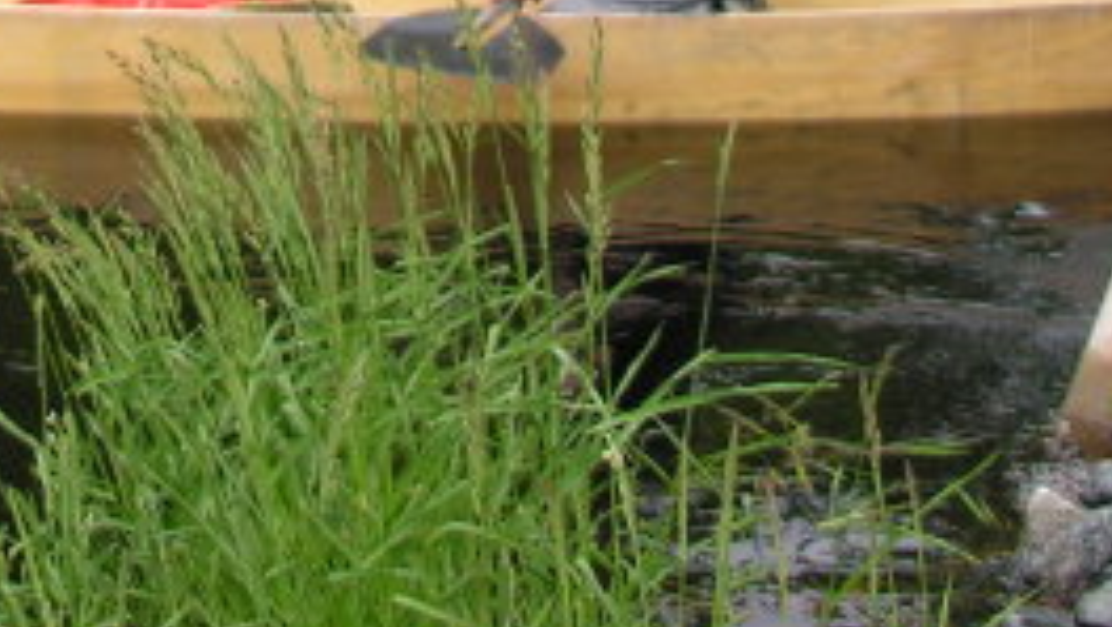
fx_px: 3748
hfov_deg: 16.6
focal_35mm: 127
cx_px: 105
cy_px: -345
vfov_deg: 9.3
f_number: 2.8
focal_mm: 8.9
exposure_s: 1/250
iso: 50
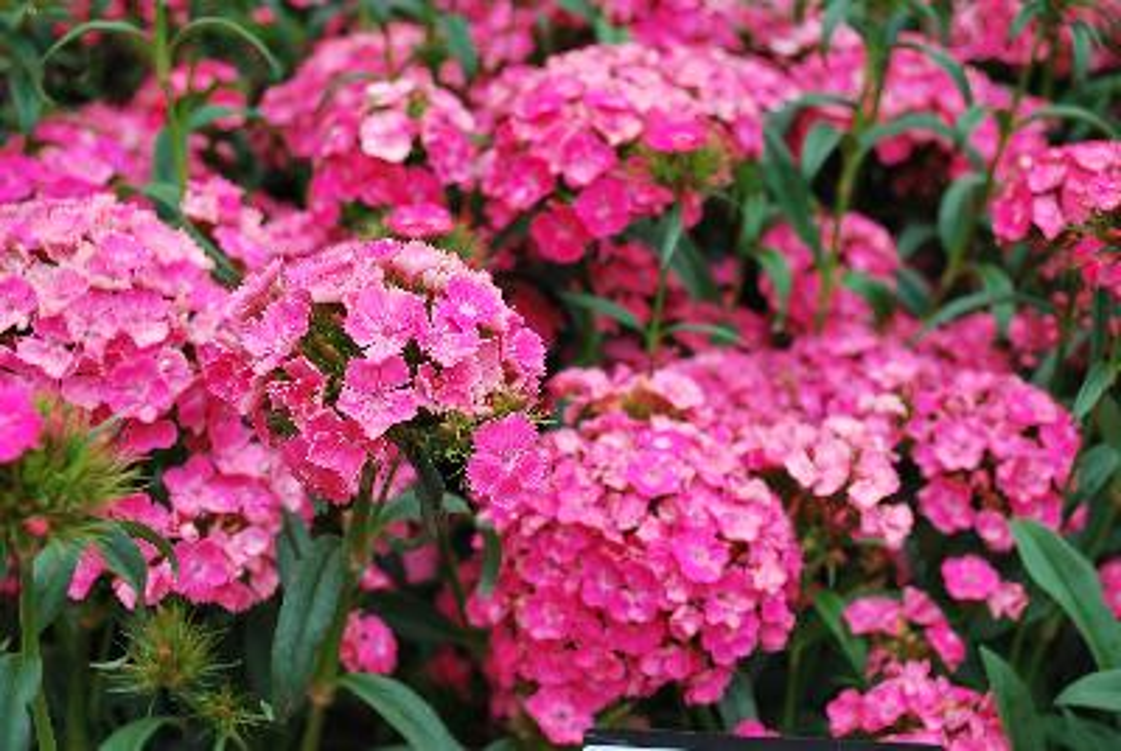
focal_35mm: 52
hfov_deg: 37.8
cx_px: 560
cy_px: 376
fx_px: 1637
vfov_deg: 25.8
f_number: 5.6
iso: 100
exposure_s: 1/125
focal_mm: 35
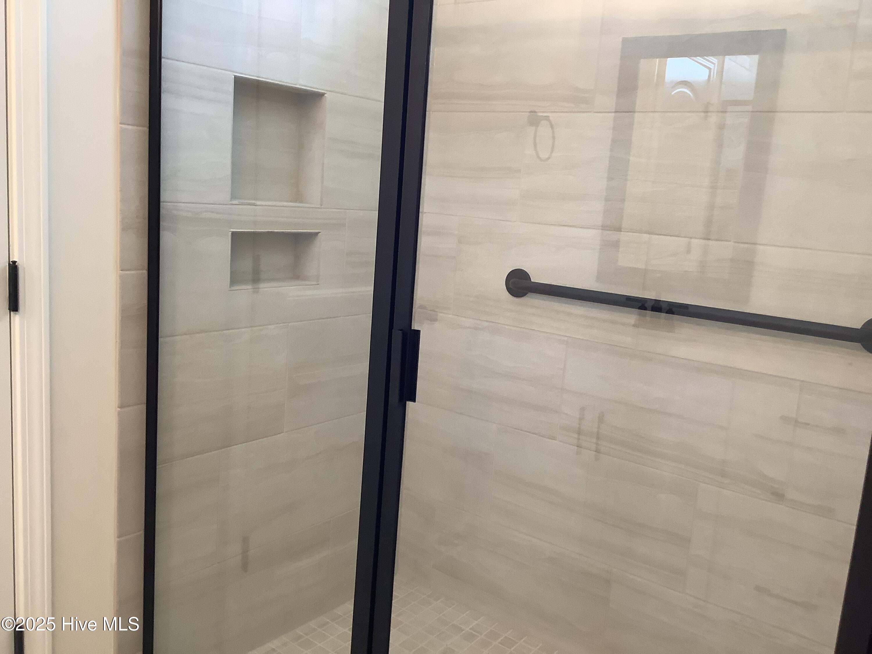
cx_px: 436
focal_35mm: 31
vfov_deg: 45.4
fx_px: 781
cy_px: 327
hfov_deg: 58.4
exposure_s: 1/60
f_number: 2.4
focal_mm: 3.3
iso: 160
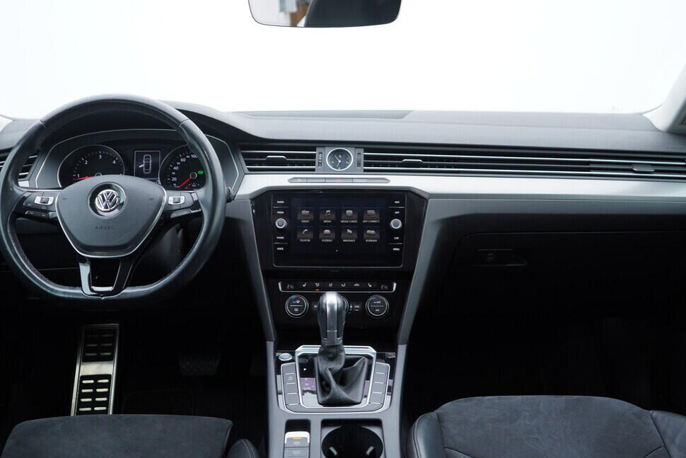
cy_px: 225
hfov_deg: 50.7
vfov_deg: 35.1
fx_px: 724
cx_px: 334
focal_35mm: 38
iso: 125
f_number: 2.8
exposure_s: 1/40
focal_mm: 24
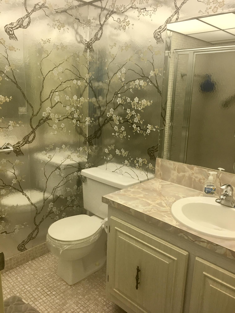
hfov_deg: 48.2
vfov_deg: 61.7
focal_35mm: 29
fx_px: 262
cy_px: 156
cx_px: 118
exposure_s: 1/30
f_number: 2.2
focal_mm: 4.15
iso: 32
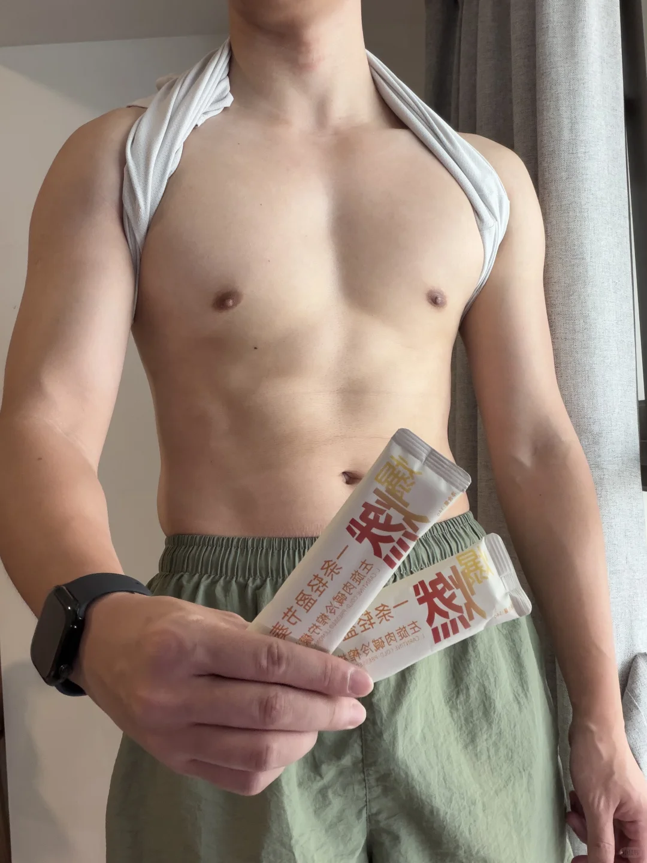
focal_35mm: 30
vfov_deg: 60.0
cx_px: 324
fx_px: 748
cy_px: 432
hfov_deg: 46.8
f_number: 1.9
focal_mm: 2.71
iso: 125
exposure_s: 1/50
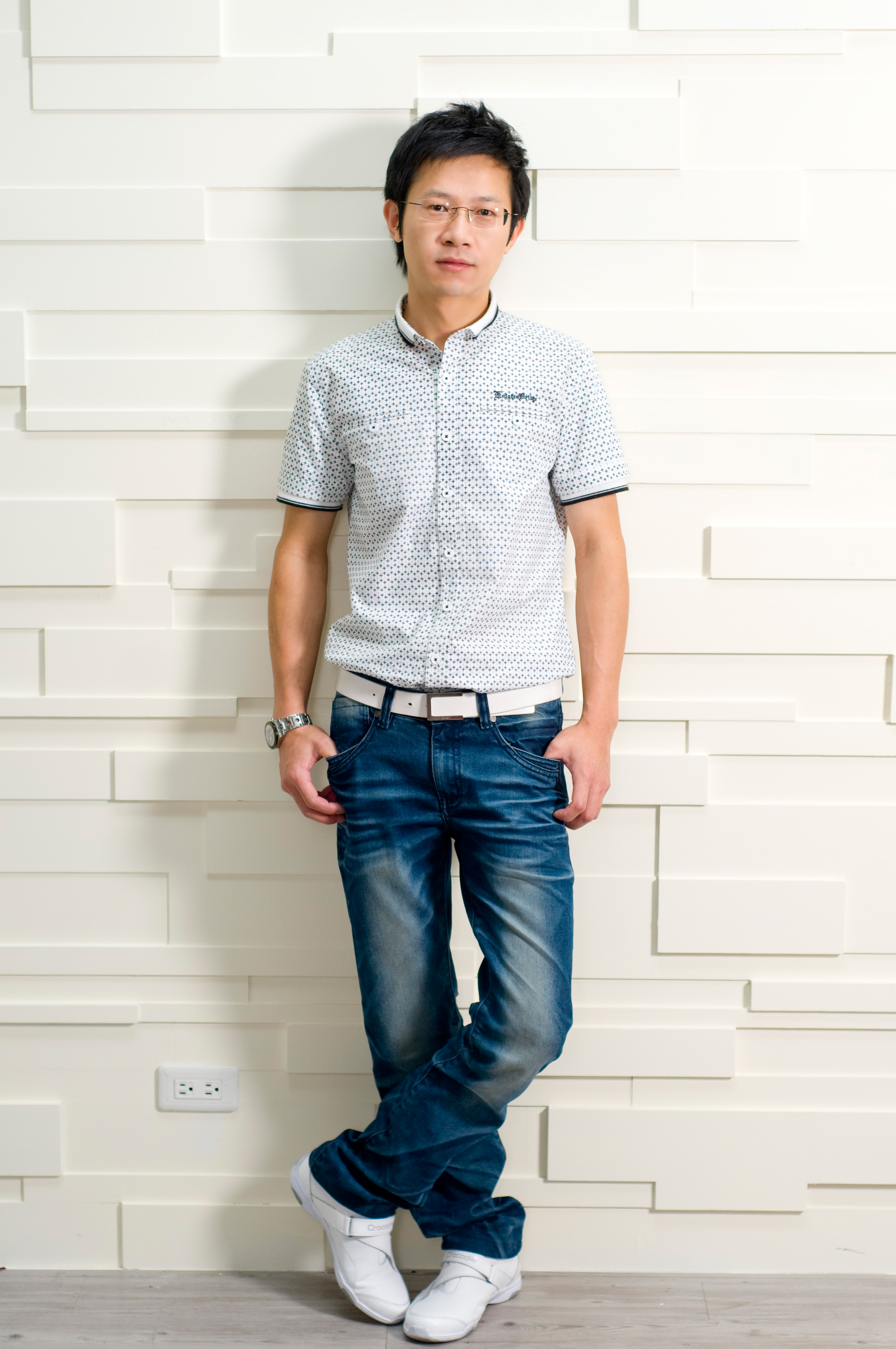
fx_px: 2807
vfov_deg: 27.0
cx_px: 448
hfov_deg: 18.1
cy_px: 674
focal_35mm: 75
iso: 200
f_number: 3.5
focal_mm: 50
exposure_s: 1/160
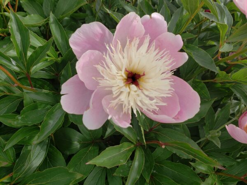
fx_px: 186
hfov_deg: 67.3
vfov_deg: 53.1
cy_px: 92
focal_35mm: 26
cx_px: 124
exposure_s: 1/927
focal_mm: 4.3
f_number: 2.4
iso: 50
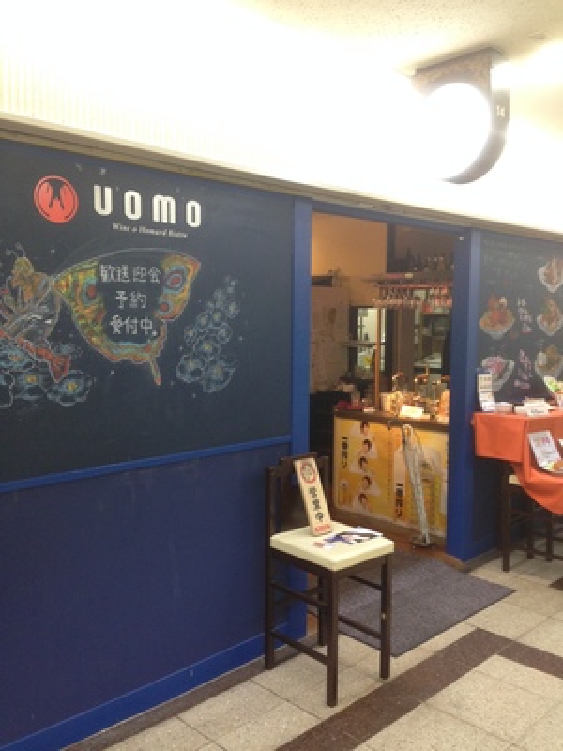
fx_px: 716
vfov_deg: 55.4
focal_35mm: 33
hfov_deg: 42.9
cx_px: 282
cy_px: 376
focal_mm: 4.12
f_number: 2.4
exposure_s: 1/20
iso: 125
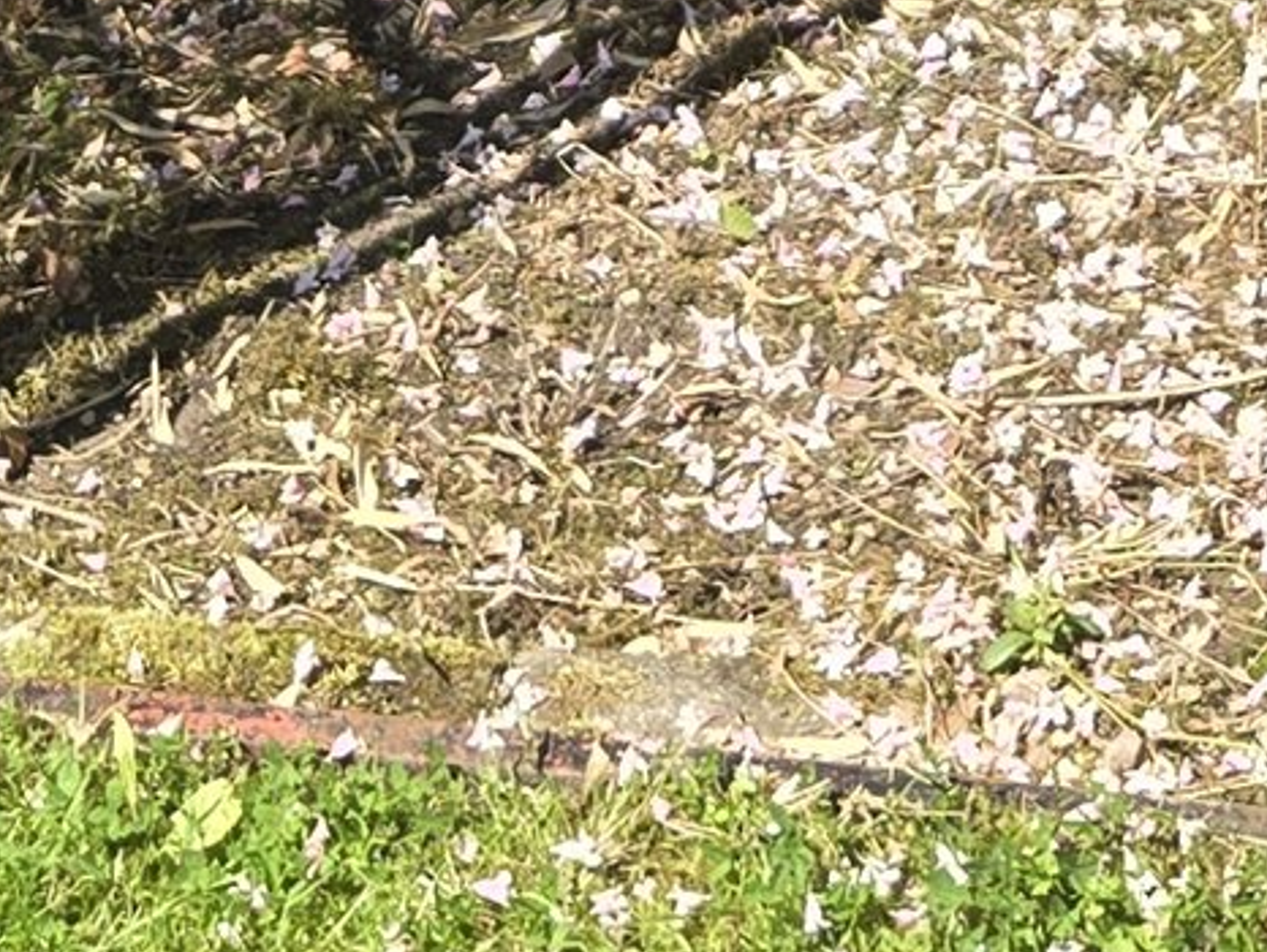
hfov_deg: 13.3
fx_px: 5420
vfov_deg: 8.2
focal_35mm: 148
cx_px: 740
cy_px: -2075
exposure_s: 1/701
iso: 25
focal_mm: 5.4
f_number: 1.8
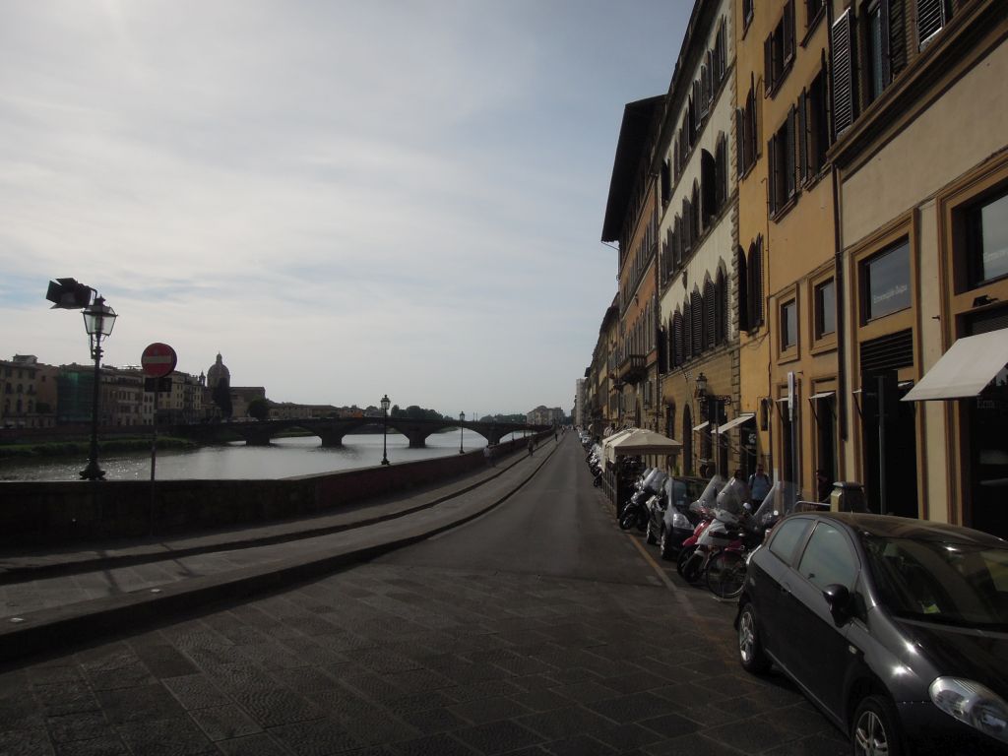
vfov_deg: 56.8
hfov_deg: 71.6
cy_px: 378
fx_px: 699
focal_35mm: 24
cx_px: 504
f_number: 6.3
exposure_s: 1/1600
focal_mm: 4.3
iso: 160
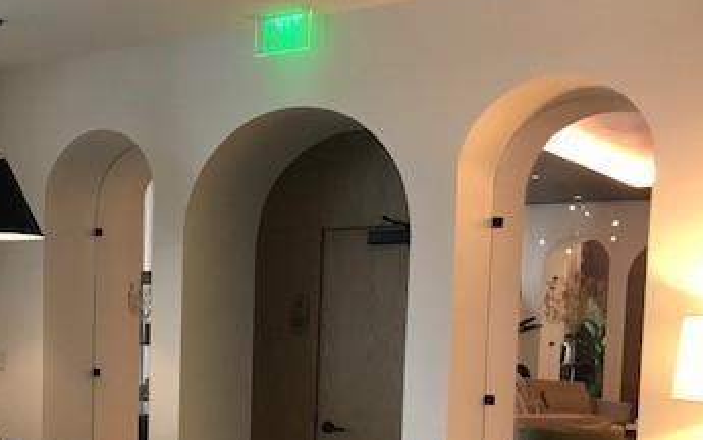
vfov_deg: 22.9
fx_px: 1054
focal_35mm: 55
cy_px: 405
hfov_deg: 35.1
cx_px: 90
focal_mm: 3.99
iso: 40
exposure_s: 1/17
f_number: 1.8
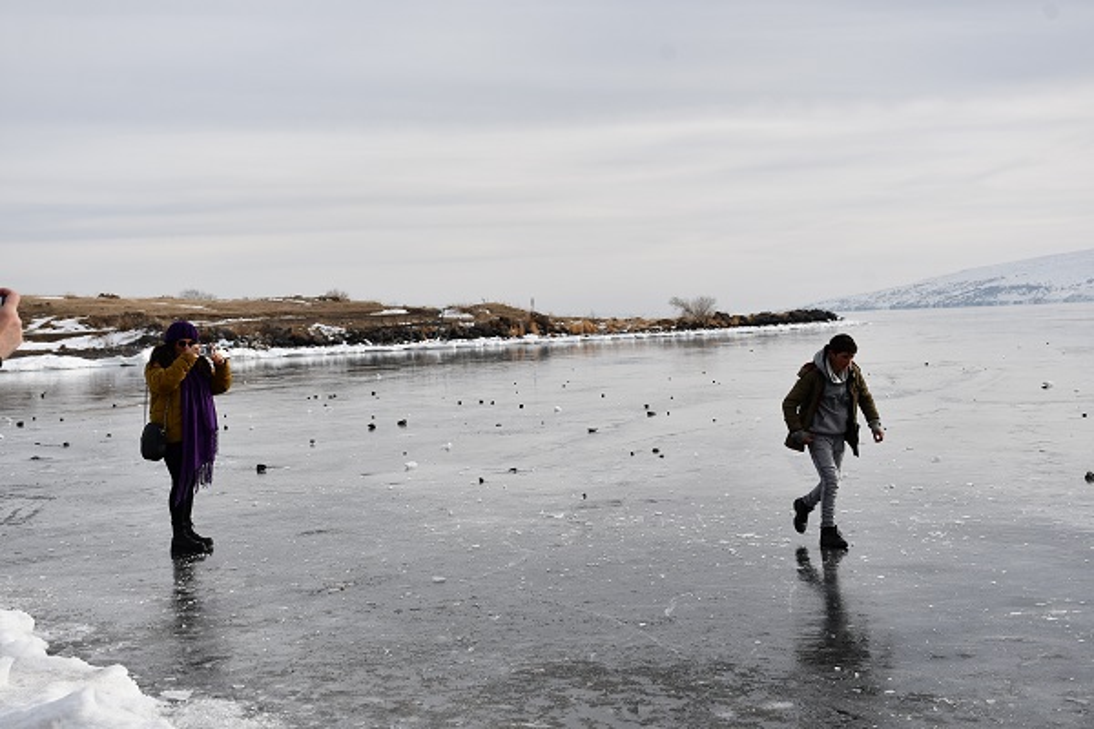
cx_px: 547
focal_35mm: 60
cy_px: 364
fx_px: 1823
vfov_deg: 22.6
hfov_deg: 33.4
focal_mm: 40
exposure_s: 1/400
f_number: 9
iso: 100
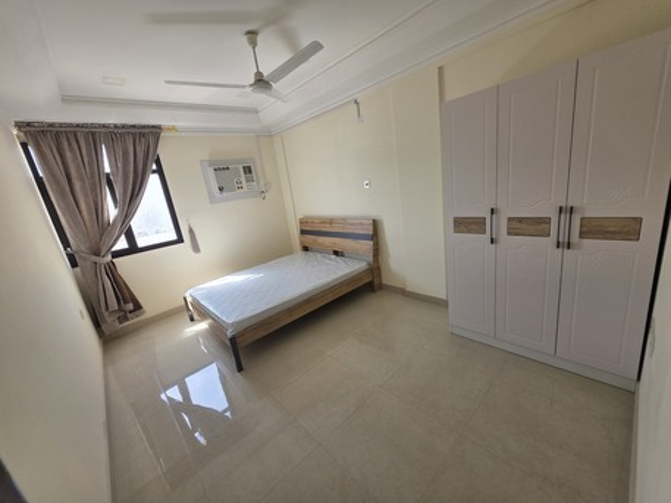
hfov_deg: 106.2
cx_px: 336
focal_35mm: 13
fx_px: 252
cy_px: 252
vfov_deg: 89.9
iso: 50
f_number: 1.9
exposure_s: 1/100
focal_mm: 2.2
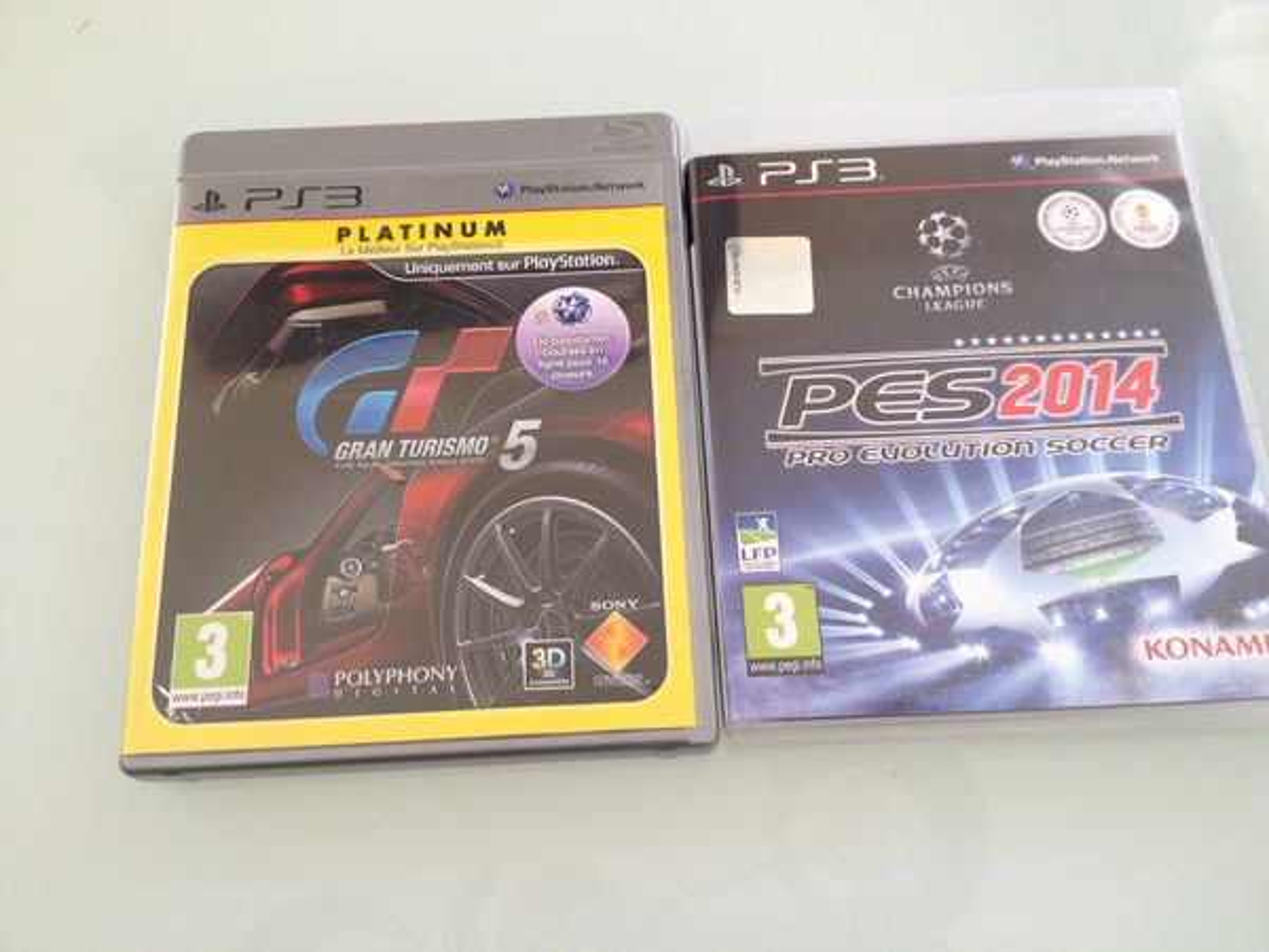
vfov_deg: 40.7
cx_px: 634
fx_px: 1283
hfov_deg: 52.6
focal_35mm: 35
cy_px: 476
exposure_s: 1/120
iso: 80
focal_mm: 4.28
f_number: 2.4
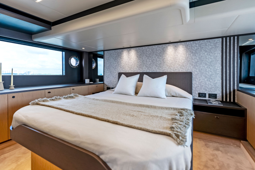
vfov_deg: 73.8
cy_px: 85
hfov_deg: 96.7
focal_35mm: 16
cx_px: 128
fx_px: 113
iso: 640
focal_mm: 16
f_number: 2.8
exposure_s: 1/125
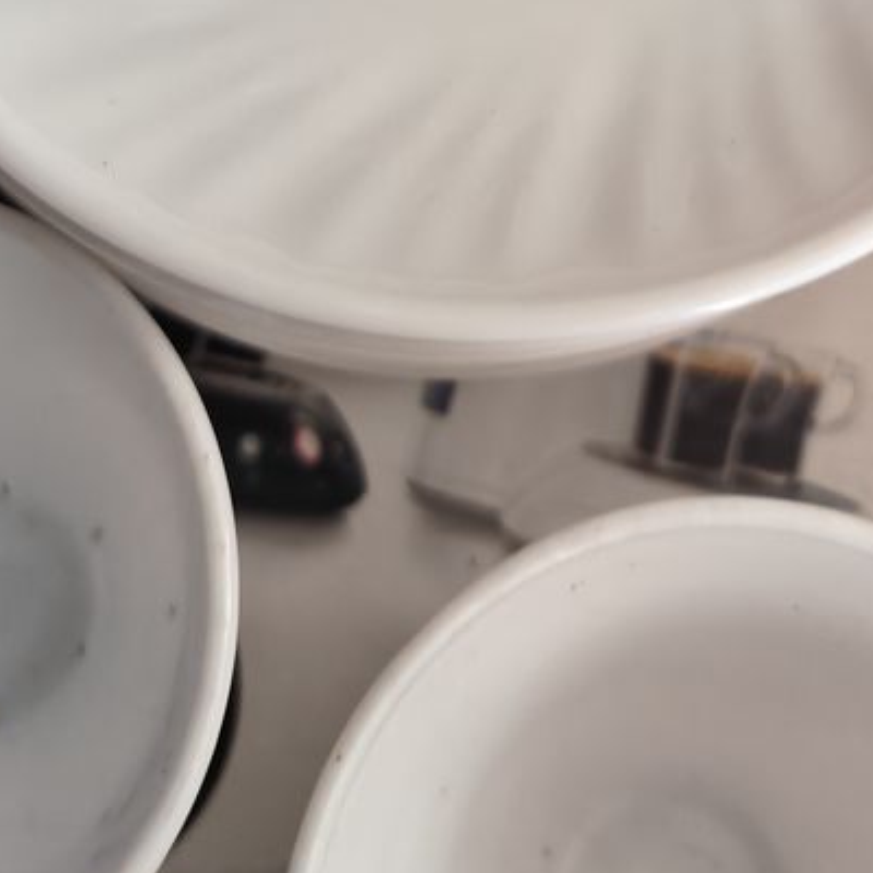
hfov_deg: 32.2
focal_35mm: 53
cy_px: -74
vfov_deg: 29.3
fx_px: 1512
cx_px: 450
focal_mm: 5.24
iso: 2722
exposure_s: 1/115
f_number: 1.7
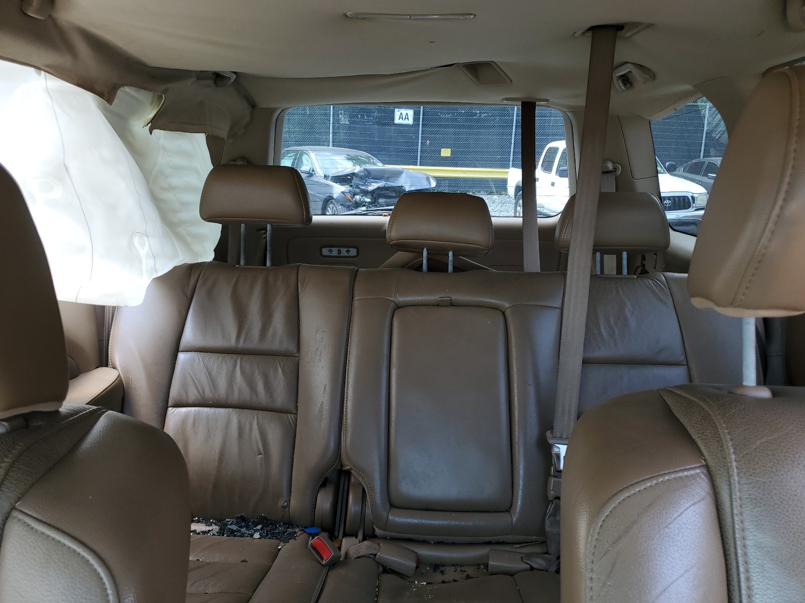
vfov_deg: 53.1
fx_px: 605
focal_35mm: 26
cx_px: 402
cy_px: 302
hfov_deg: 67.3
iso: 50
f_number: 1.5
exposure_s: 1/135
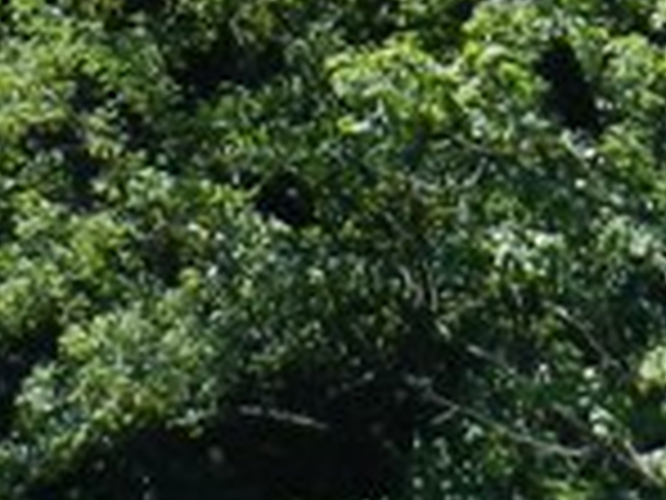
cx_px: -18
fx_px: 3059
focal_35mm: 159
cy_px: -928
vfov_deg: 8.1
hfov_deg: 12.3
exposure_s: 1/1000
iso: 160
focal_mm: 4
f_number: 3.4
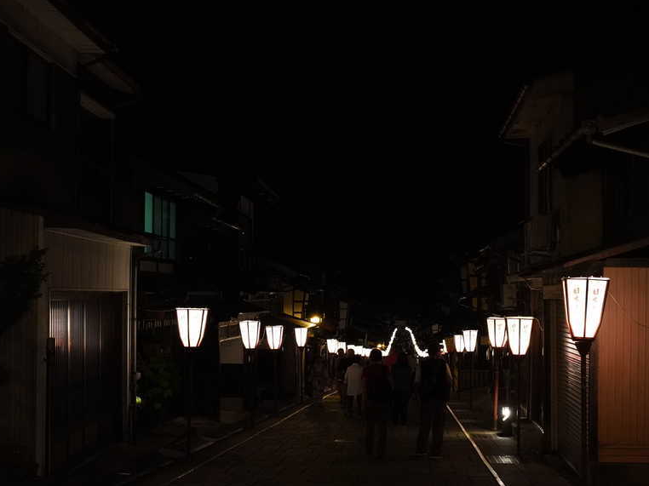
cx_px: 375
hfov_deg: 36.1
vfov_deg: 27.4
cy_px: 298
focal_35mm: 53
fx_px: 993
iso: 8000
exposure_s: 1/125
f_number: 4
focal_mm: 35
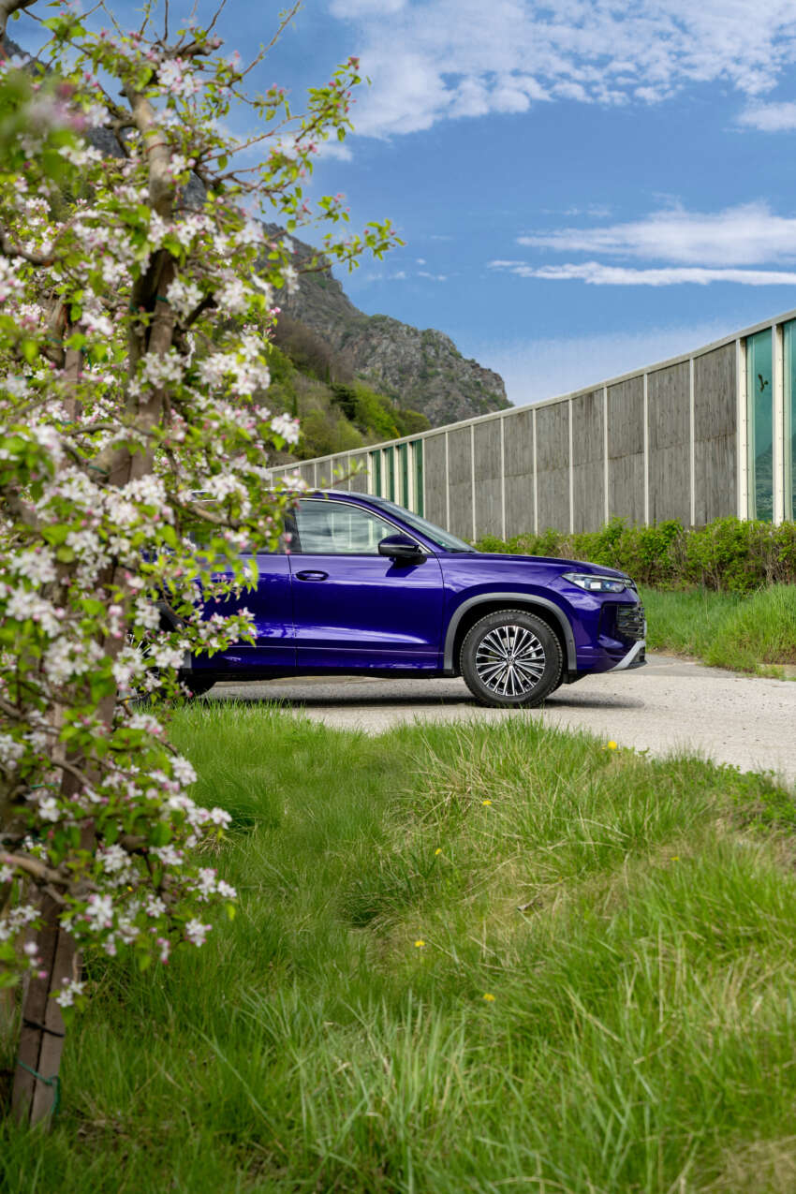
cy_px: 597
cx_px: 398
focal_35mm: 65
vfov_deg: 31.0
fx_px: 2156
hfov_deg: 20.9
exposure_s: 1/125
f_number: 5
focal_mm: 65
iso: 64
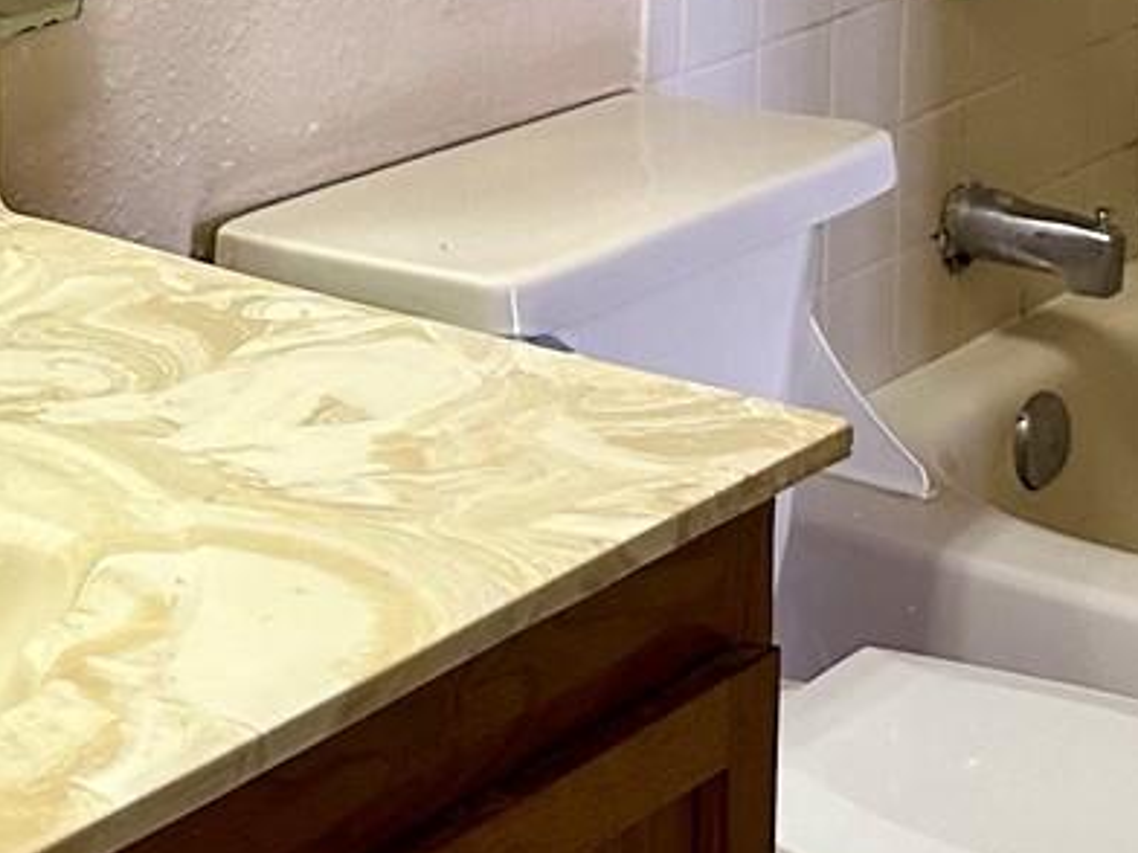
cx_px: -238
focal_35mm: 98
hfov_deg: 18.9
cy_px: -20
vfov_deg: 14.8
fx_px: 3222
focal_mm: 6.86
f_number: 1.78
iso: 400
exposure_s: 1/60
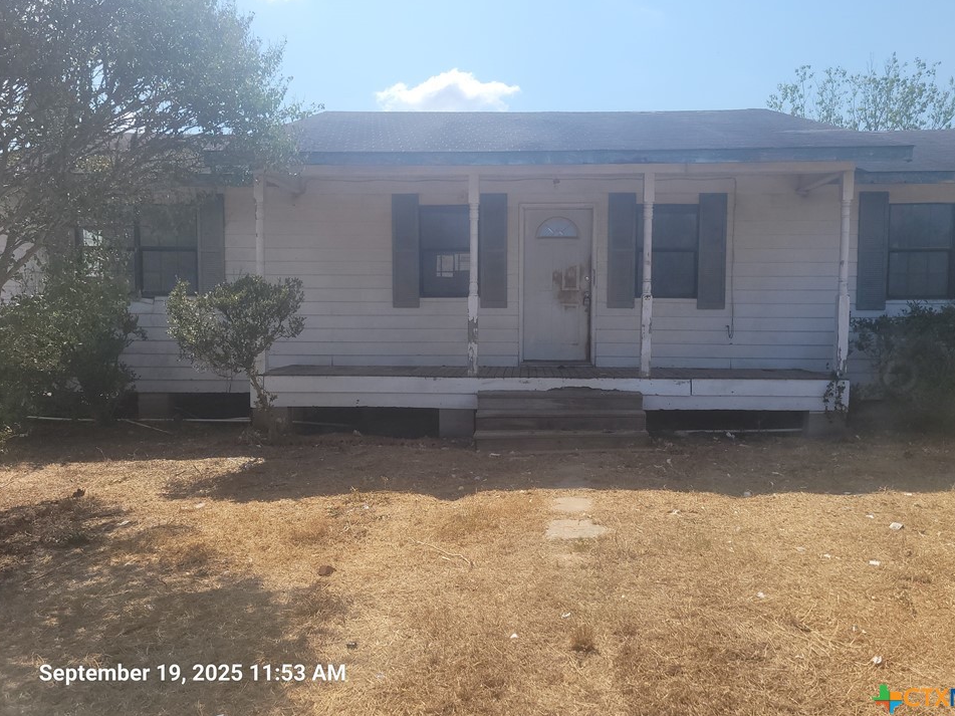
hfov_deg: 63.4
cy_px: 348
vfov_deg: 49.7
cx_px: 504
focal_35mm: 28
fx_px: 772
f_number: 1.8
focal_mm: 5.4
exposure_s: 1/2558
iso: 40
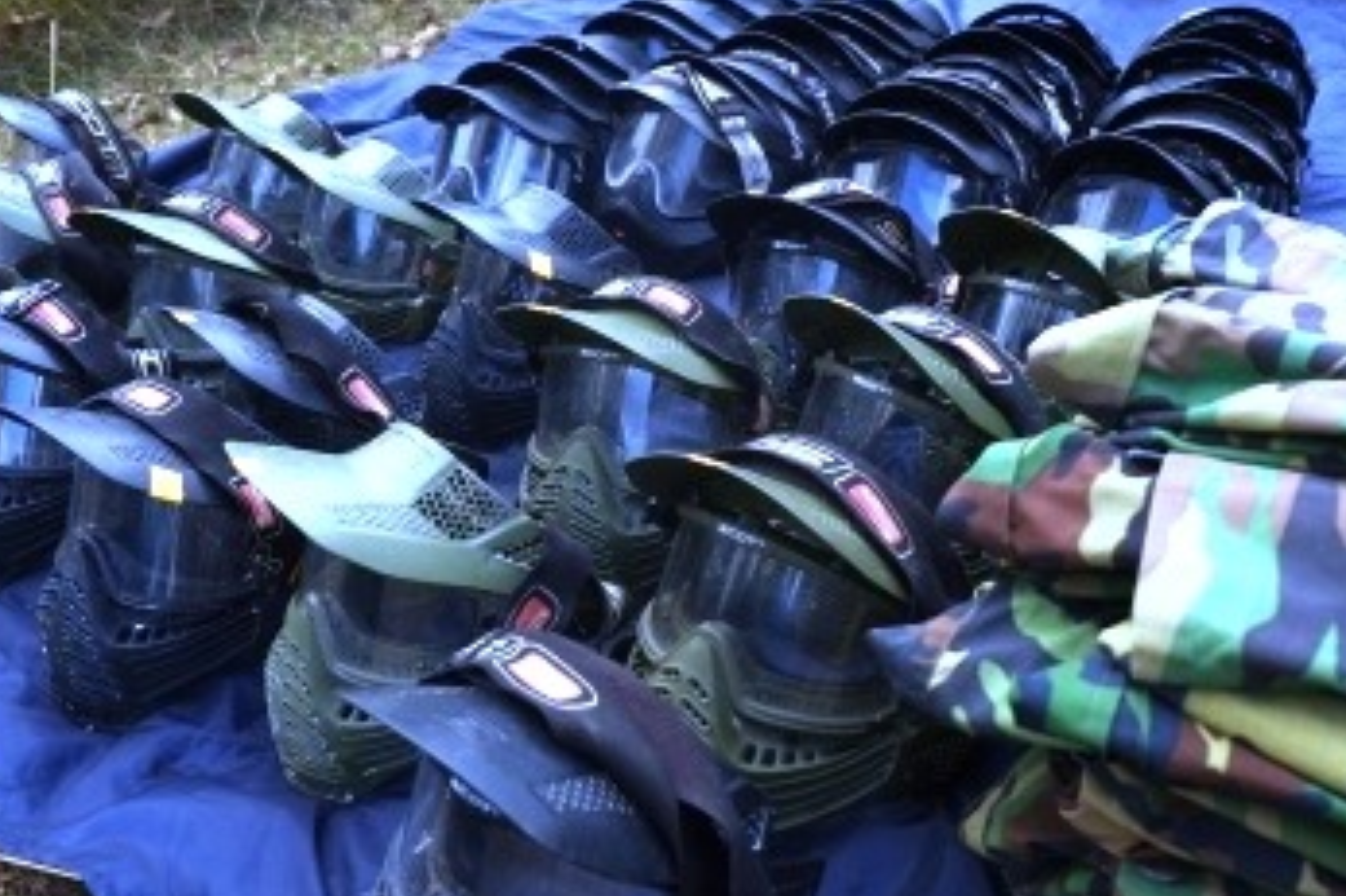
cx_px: 625
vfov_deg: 42.3
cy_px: 448
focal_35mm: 31
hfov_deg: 60.2
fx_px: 1158
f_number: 4
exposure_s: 1/800
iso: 320
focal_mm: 16
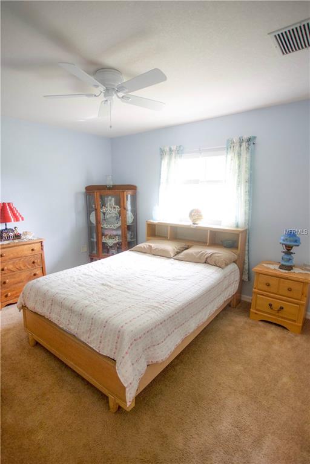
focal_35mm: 17
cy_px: 232
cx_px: 155
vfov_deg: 92.4
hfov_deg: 69.7
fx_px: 223
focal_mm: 11.5
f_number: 3.5
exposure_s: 1/50
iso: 800
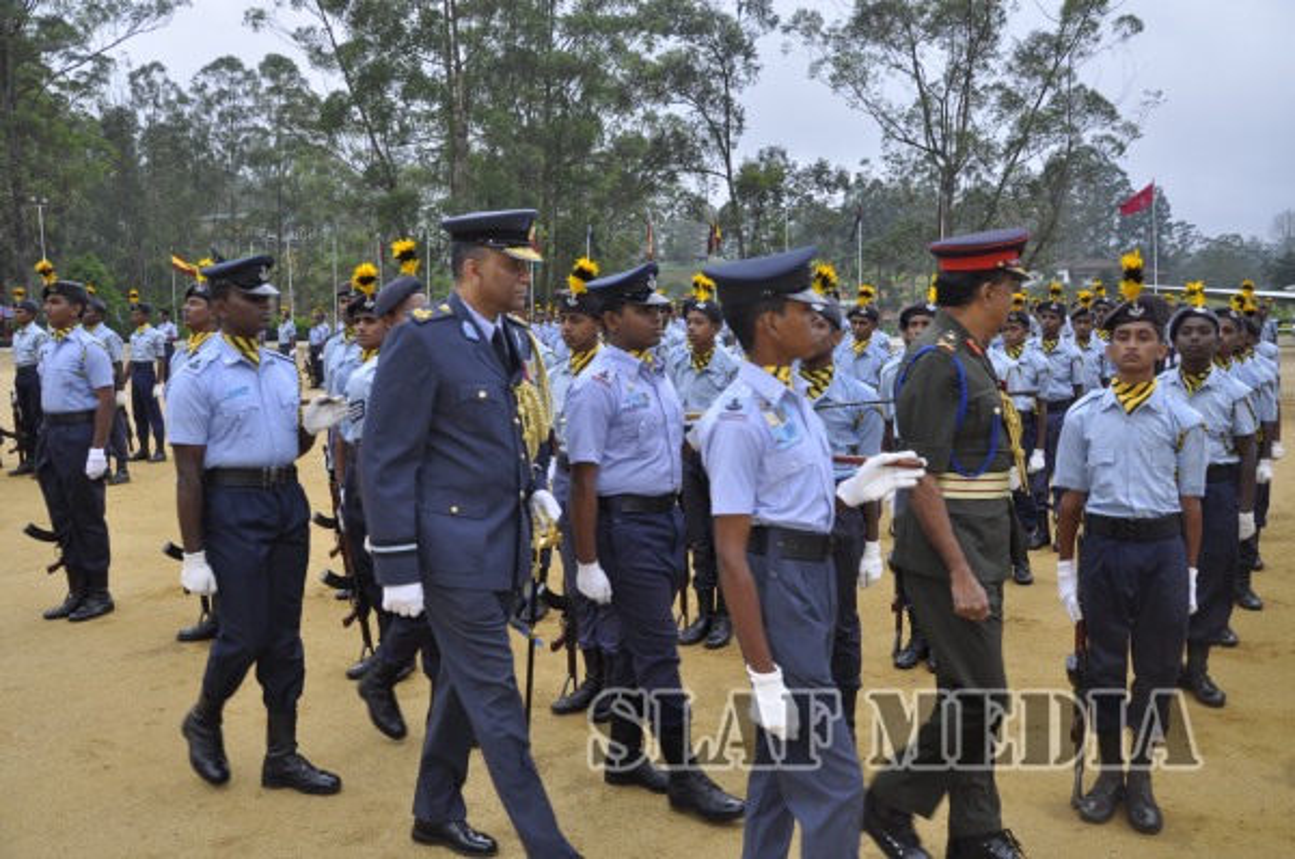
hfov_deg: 57.3
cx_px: 648
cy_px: 430
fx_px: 1185
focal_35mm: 33
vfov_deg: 39.8
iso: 200
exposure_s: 1/80
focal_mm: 22
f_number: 5.6
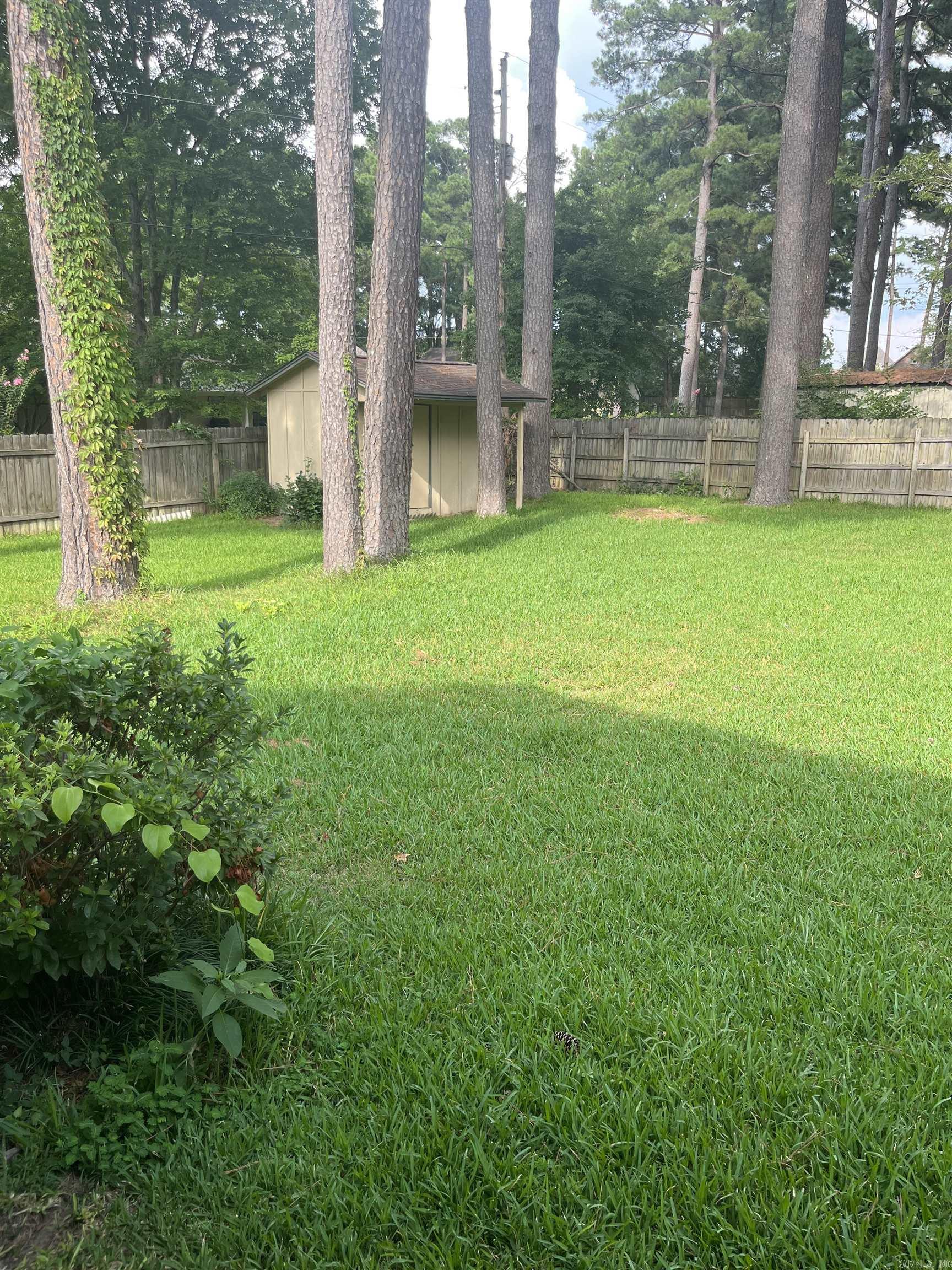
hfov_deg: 53.1
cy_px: 635
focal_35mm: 26
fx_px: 953
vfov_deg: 67.3
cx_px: 476
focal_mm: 5.1
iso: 50
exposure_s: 1/424
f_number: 1.6
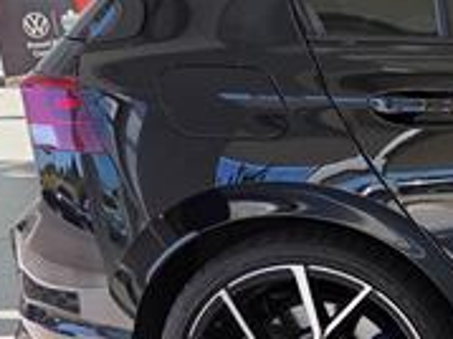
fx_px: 1347
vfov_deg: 14.3
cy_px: 268
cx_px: 893
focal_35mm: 103
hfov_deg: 15.4
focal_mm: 6.3
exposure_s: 1/1654
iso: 80
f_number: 1.7
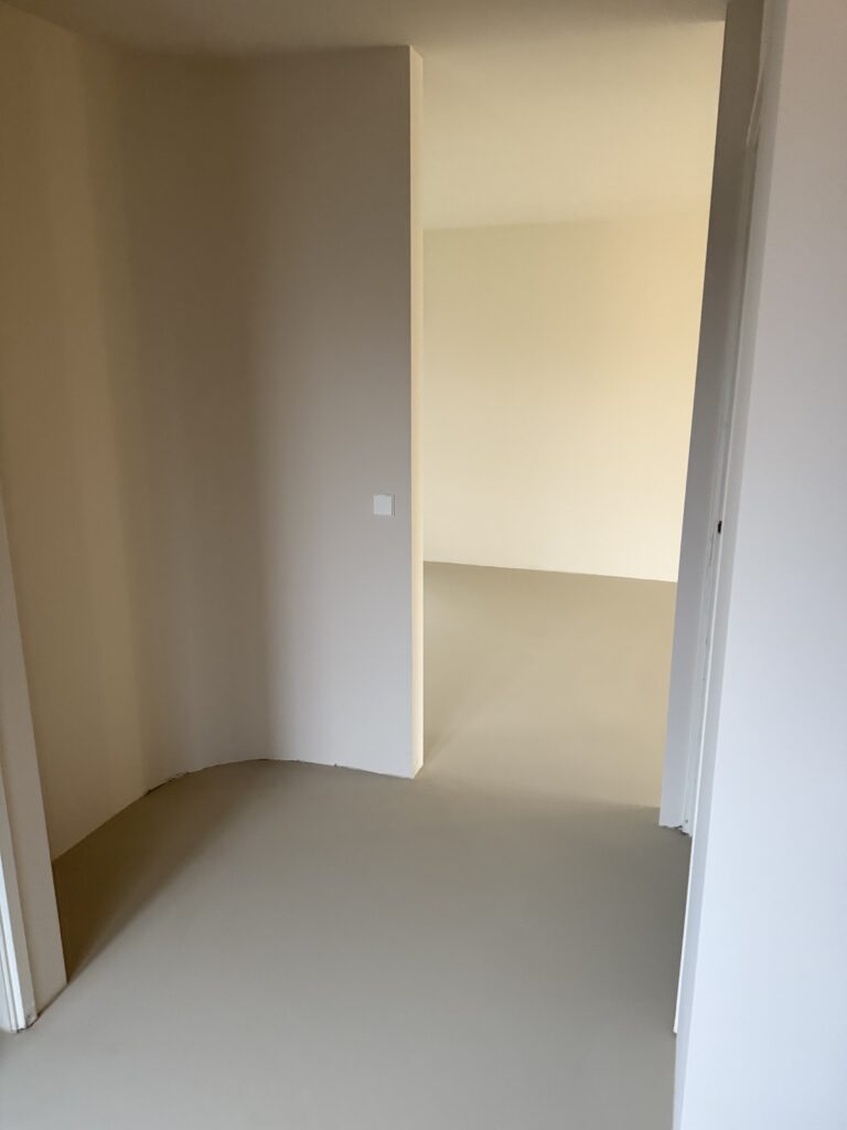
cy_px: 565
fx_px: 783
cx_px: 424
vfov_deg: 71.6
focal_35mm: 24
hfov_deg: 56.8
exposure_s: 1/51
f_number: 1.78
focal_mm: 6.76
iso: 500
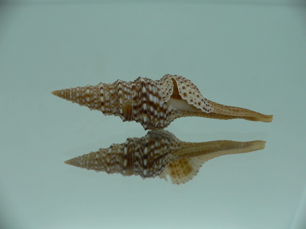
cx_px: 153
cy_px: 114
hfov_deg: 52.6
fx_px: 309
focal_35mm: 35
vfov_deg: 40.7
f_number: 2.8
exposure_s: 1/60
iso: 80
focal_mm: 4.6
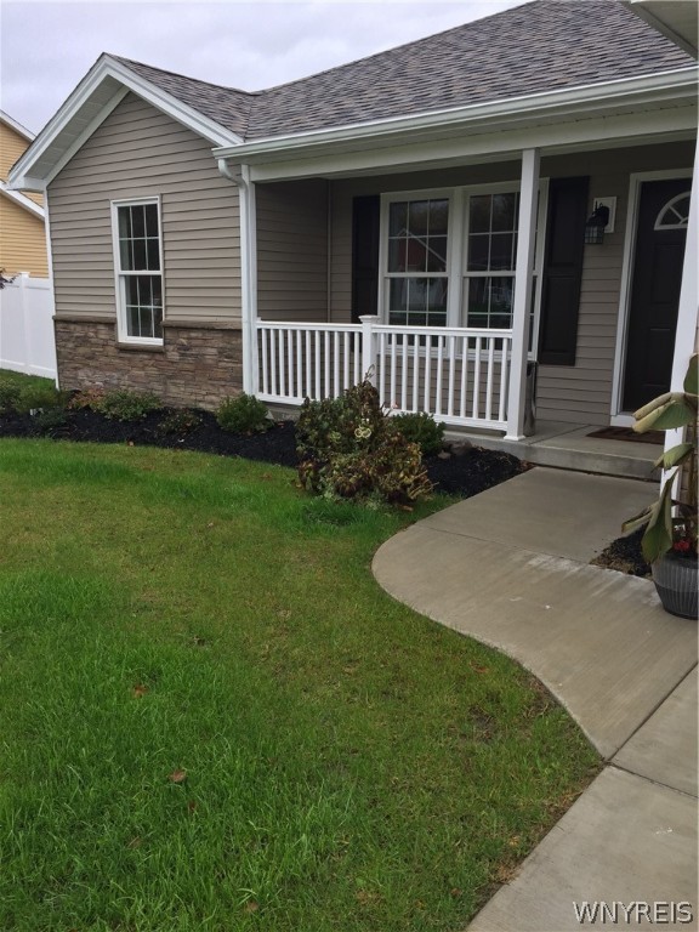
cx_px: 350
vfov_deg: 61.7
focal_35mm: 29
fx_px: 781
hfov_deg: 48.2
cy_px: 466
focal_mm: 4.15
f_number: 2.2
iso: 32
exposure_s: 1/159
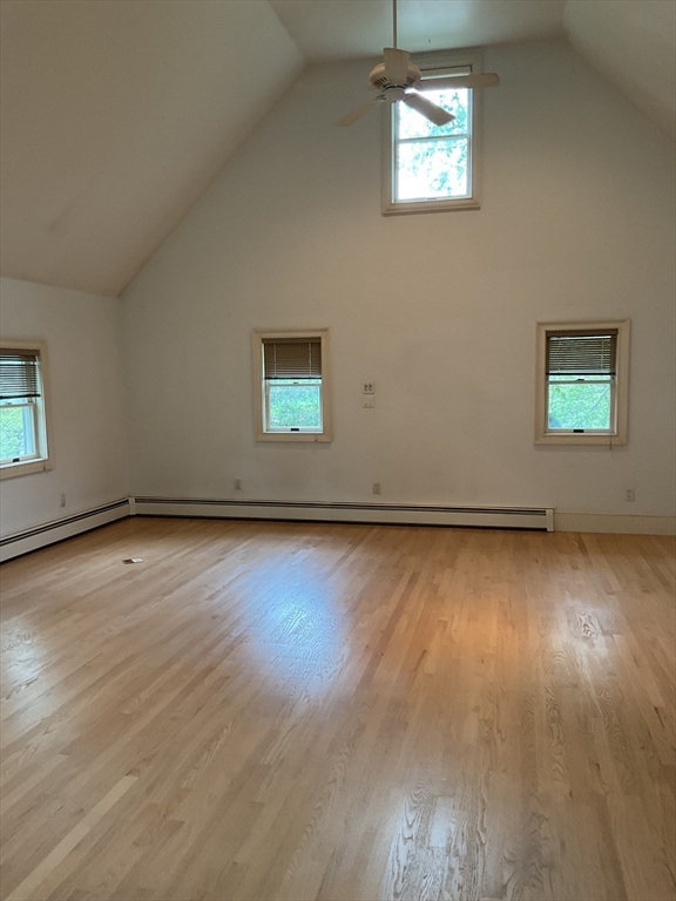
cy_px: 450
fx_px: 755
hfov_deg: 48.2
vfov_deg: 61.7
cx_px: 338
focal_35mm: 29
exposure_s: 1/60
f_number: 1.8
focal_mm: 3
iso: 100
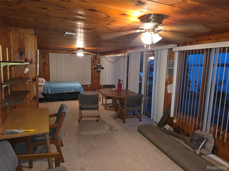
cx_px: 114
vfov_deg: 58.9
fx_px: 152
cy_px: 86
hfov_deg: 73.9
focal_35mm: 23
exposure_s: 1/15
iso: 125
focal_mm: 6.3
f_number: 1.7
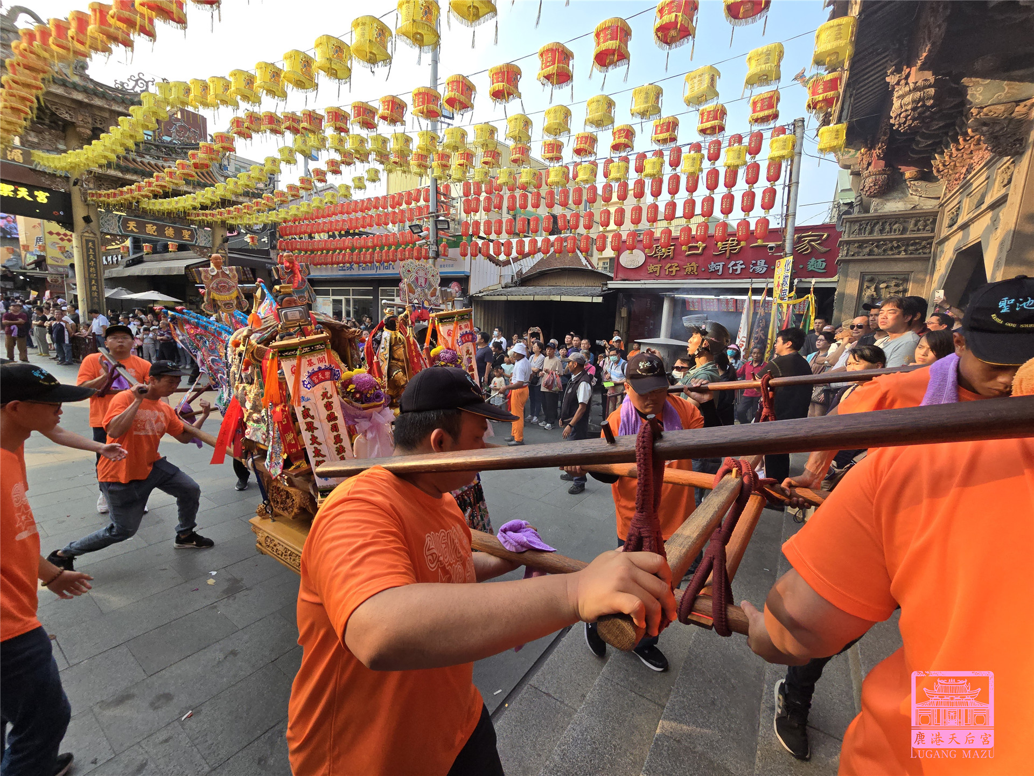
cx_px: 517
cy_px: 388
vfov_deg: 89.9
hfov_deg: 106.2
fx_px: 388
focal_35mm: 13
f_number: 2.2
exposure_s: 1/719
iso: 80
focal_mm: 2.2
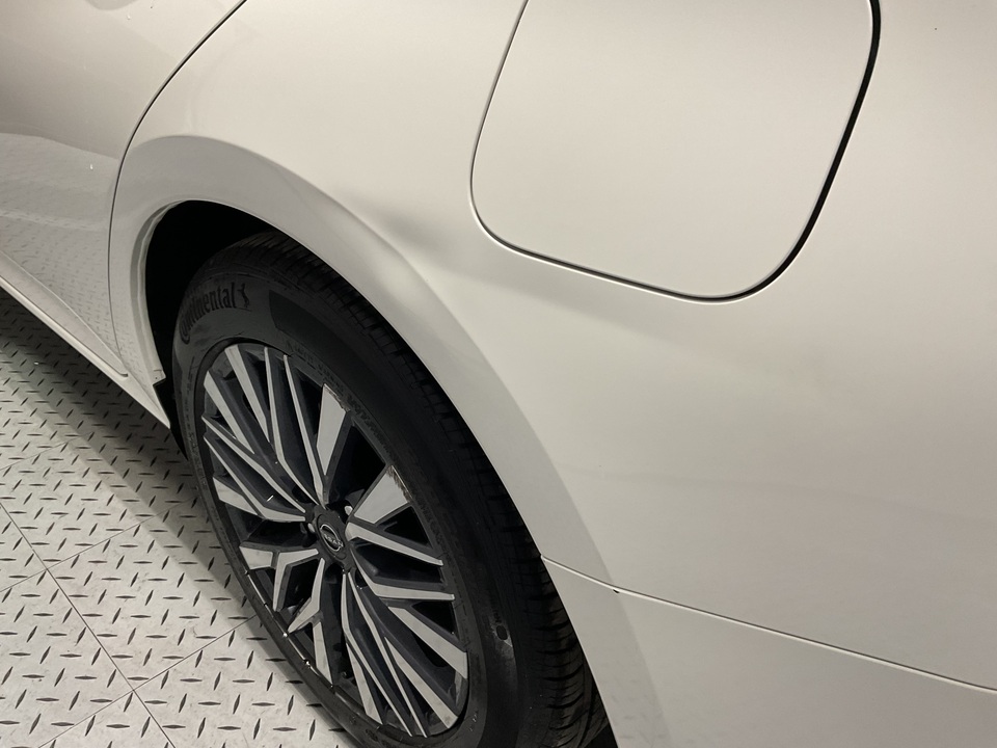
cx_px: 498
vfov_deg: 48.2
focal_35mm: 29
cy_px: 374
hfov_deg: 61.7
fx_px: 835
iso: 64
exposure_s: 1/100
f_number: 1.8
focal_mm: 3
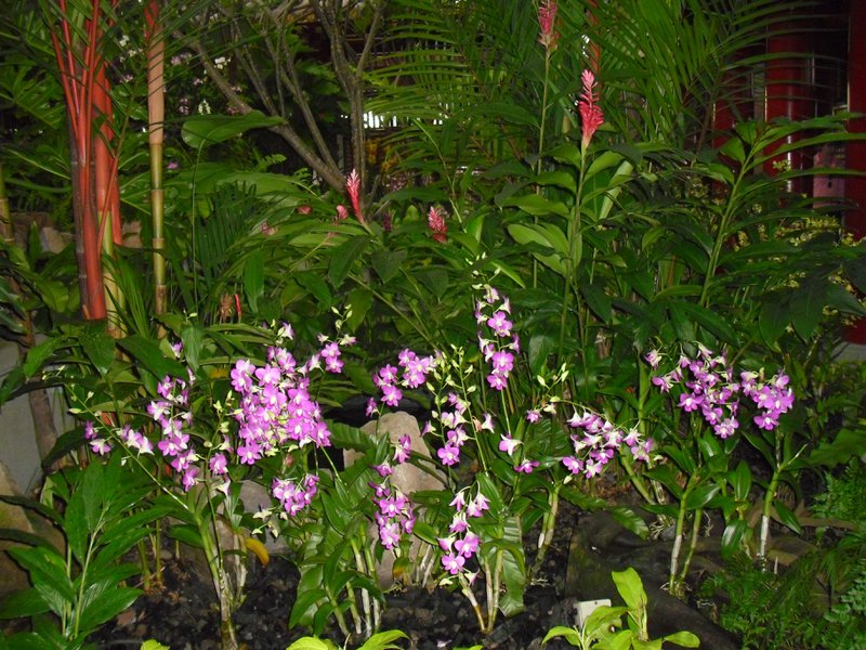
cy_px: 325
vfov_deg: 37.7
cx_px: 433
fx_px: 951
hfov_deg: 49.0
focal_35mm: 38
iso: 400
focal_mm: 6.2
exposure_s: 1/60
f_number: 2.8
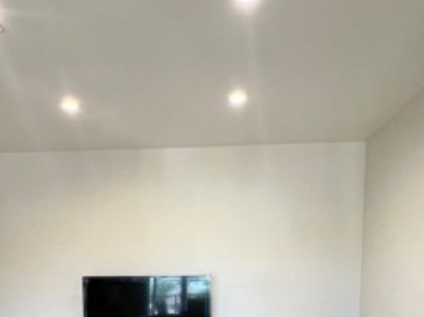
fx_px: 428
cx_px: 185
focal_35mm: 35
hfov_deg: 52.5
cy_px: 333
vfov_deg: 35.7
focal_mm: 1.57
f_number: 1.8
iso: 160
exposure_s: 1/60
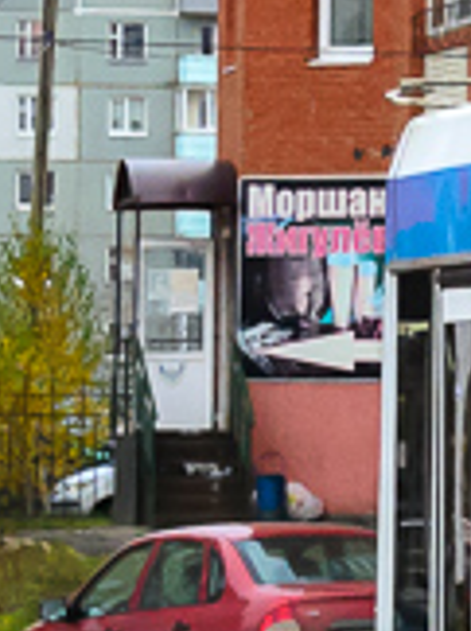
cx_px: 1685
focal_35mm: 428
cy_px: 78
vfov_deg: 4.6
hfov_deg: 3.3
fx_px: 7785
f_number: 6.3
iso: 800
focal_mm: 40
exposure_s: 1/200
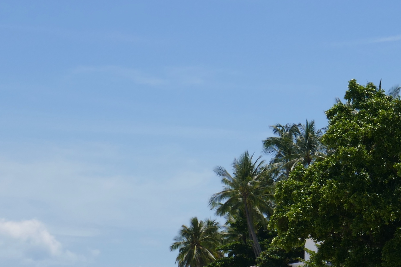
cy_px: 241
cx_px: 536
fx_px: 1615
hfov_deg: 13.6
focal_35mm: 145
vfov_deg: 9.4
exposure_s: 1/800
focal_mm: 17.8
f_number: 5.6
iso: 125
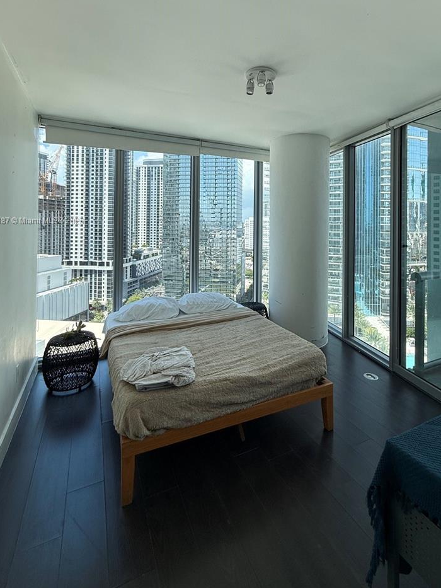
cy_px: 221
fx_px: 306
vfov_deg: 86.1
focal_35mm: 18
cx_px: 251
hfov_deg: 71.2
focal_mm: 2.22
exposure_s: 1/694
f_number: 2.2
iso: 64
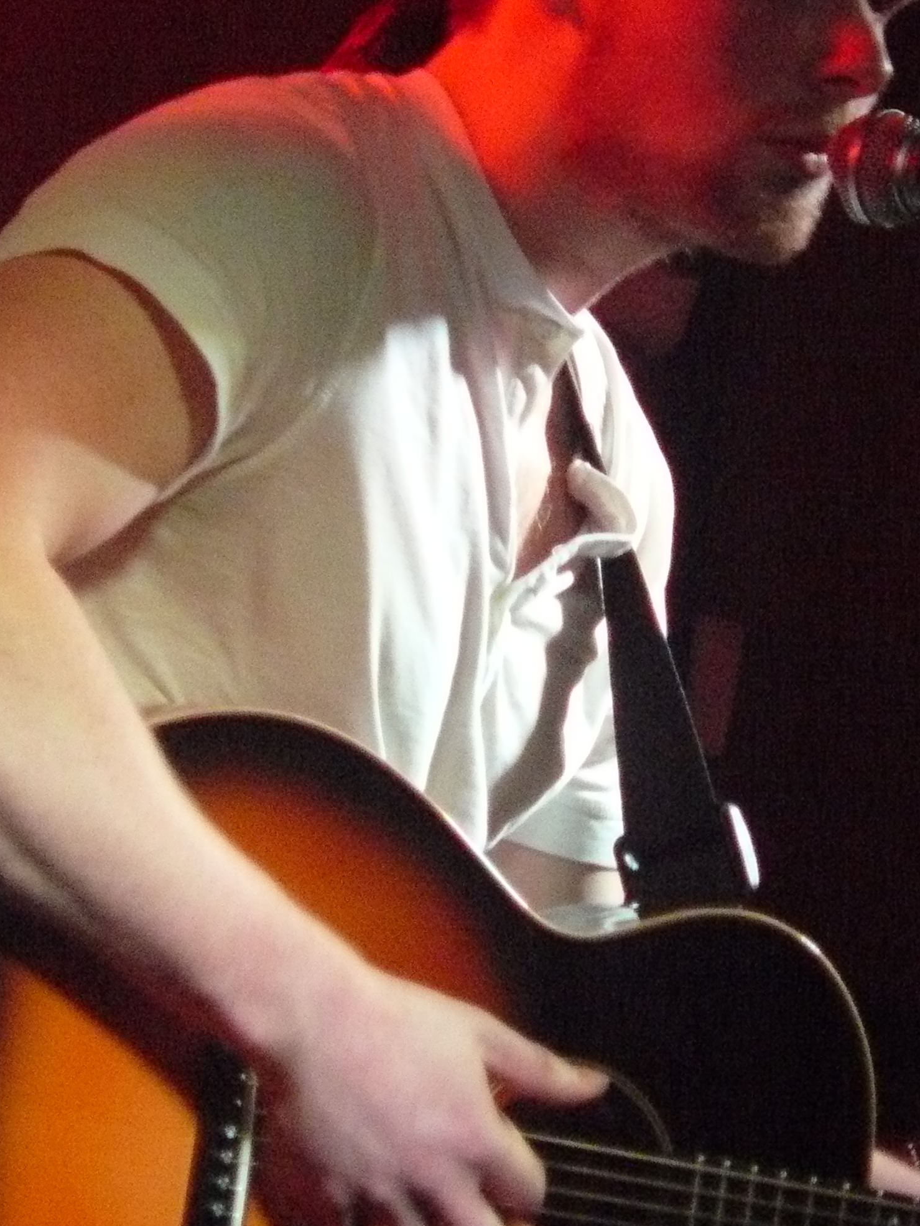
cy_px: 532
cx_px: 631
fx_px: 16118
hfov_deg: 3.3
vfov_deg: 4.4
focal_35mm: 455
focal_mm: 48.6
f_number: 3.3
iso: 800
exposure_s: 1/20
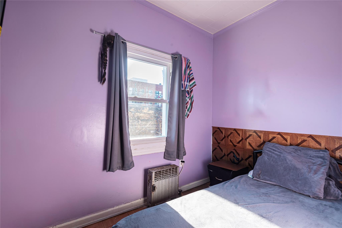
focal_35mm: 16
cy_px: 114
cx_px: 171
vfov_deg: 73.8
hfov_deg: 96.7
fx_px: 152
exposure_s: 1/15
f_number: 10
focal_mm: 16
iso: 200
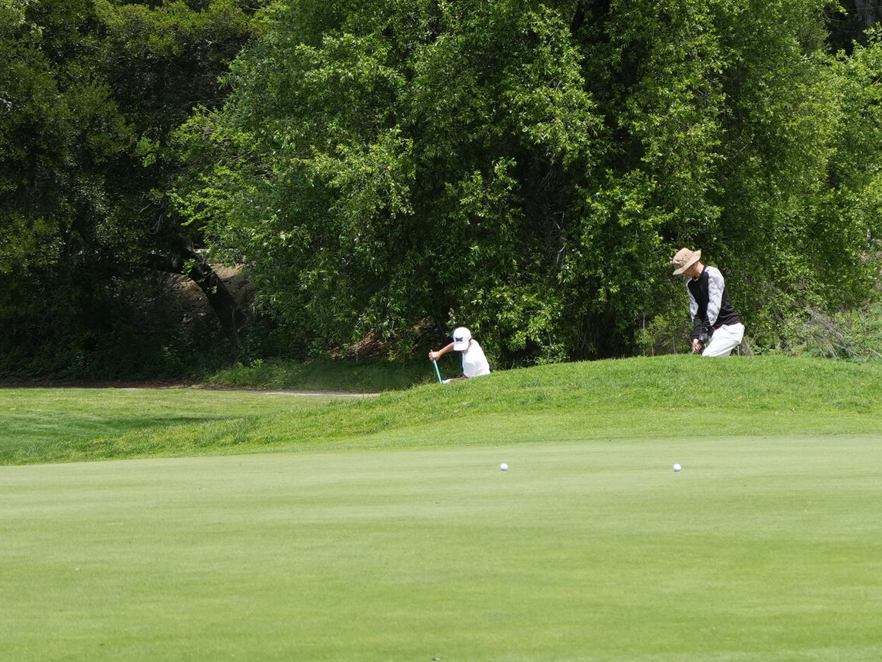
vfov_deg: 8.2
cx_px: 649
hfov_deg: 10.9
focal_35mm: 181
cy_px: 296
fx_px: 4613
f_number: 4.5
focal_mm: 50
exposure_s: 1/800
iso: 200
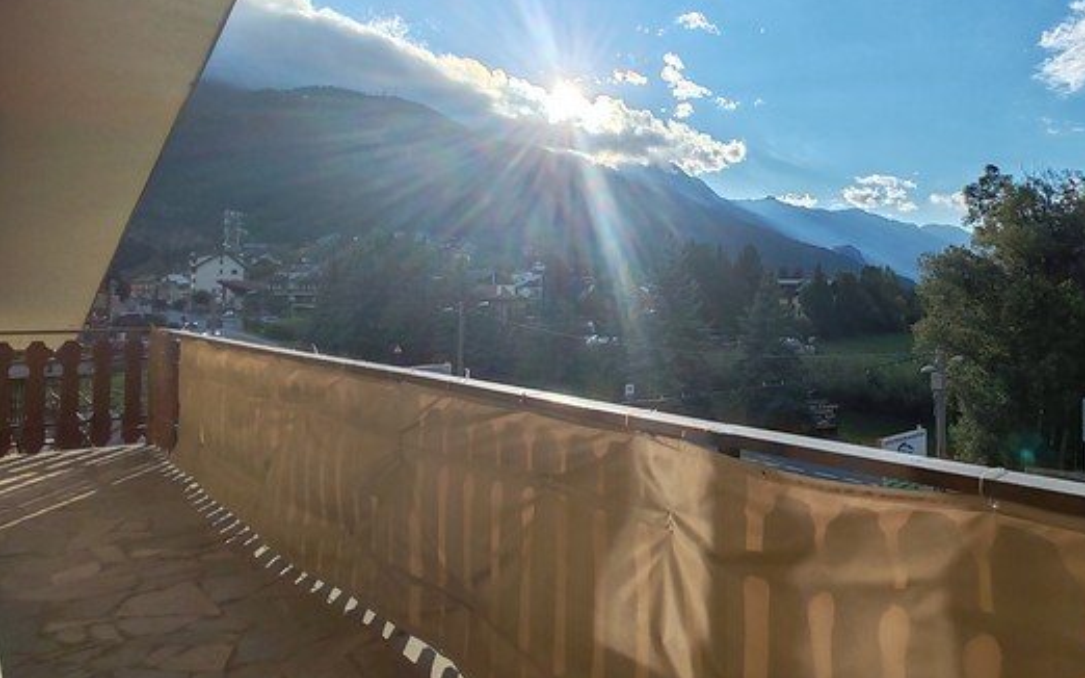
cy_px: 277
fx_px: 769
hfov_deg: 66.6
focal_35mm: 26
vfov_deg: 47.3
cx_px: 796
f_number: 2.2
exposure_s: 1/2100
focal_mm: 1.96
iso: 50
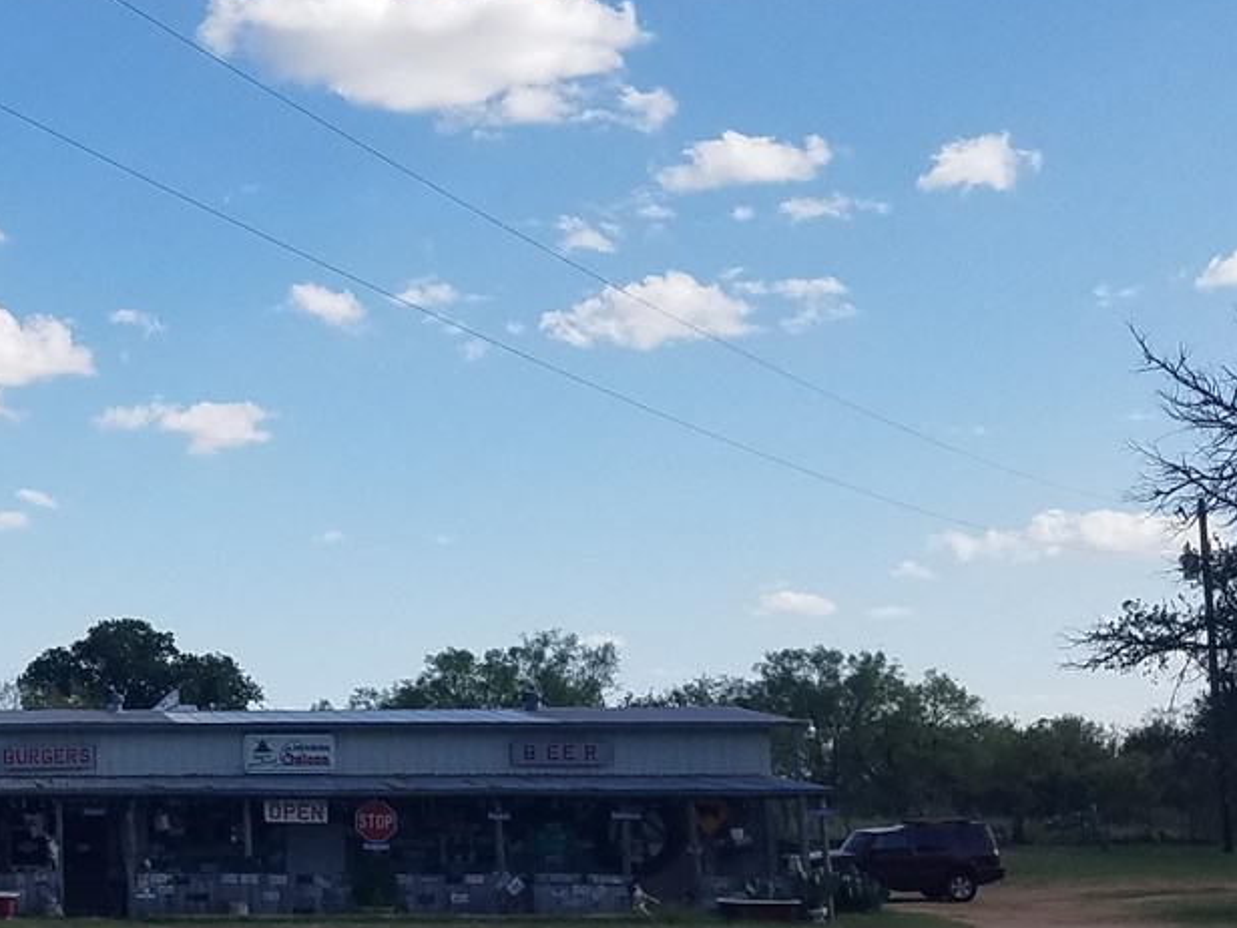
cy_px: 390
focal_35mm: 72
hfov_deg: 25.7
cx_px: -2
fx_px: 2573
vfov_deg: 20.4
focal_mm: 4.2
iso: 50
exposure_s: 1/2520
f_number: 1.7
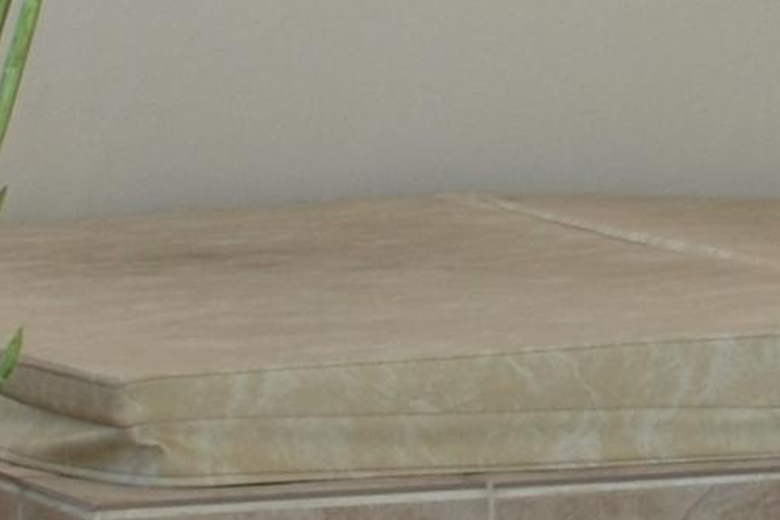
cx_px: 1014
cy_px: 14
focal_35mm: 234
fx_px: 5070
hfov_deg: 8.7
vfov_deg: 5.9
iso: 125
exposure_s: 1/125
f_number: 5.6
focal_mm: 26
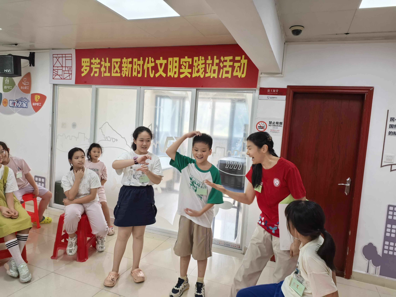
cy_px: 148
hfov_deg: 71.6
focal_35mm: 24
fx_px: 275
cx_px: 198
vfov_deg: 56.8
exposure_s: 1/50
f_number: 4
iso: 160
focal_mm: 5.75
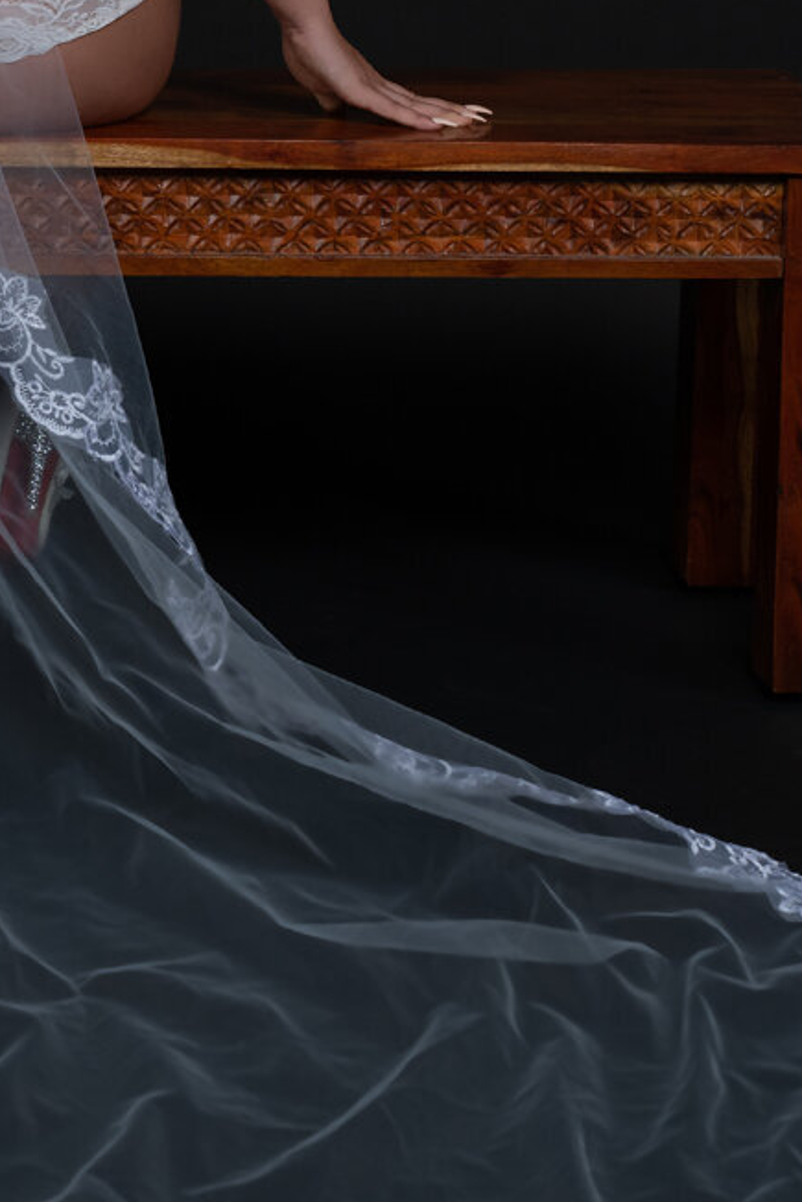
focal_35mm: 127
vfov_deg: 15.9
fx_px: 4241
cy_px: 88
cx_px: -20
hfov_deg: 10.7
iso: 200
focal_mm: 46
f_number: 5.6
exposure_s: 1/200
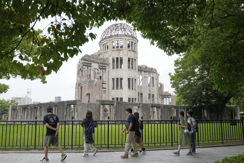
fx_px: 237
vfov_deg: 37.9
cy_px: 82
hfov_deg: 54.4
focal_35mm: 35
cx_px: 122
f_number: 5
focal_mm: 35
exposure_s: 1/250
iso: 100
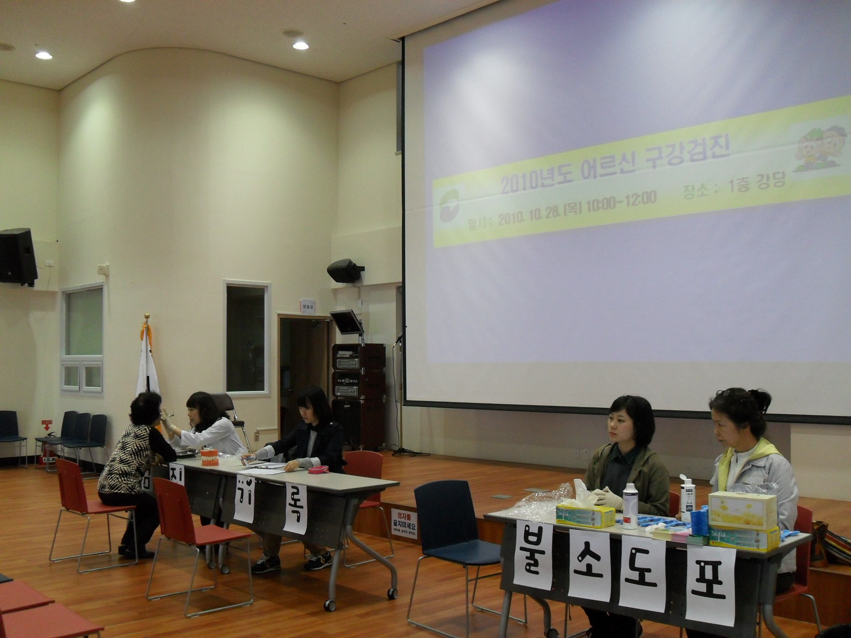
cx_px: 426
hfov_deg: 52.6
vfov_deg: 40.7
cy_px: 319
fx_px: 860
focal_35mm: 35
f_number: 2.8
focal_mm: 6.2
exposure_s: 1/90
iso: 200
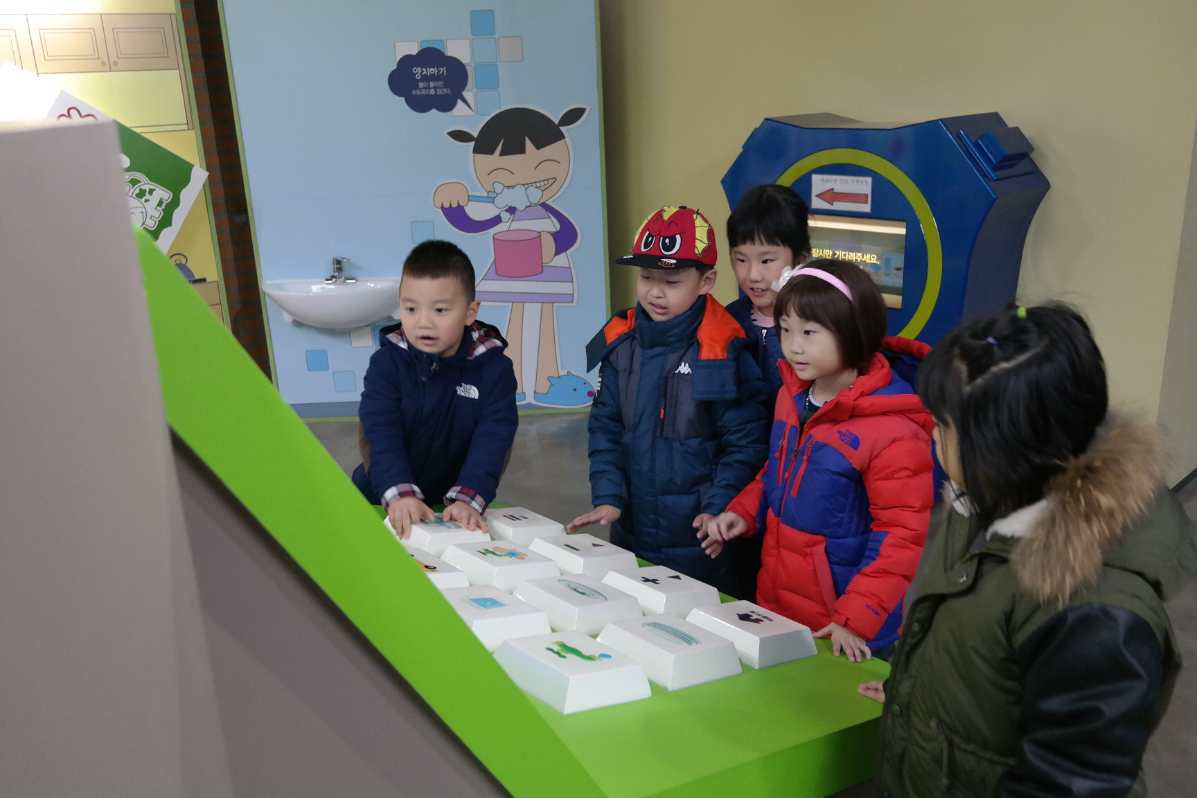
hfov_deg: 61.9
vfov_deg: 43.6
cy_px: 399
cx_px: 598
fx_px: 997
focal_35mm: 30
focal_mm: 20
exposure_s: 1/40
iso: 800
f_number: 3.5
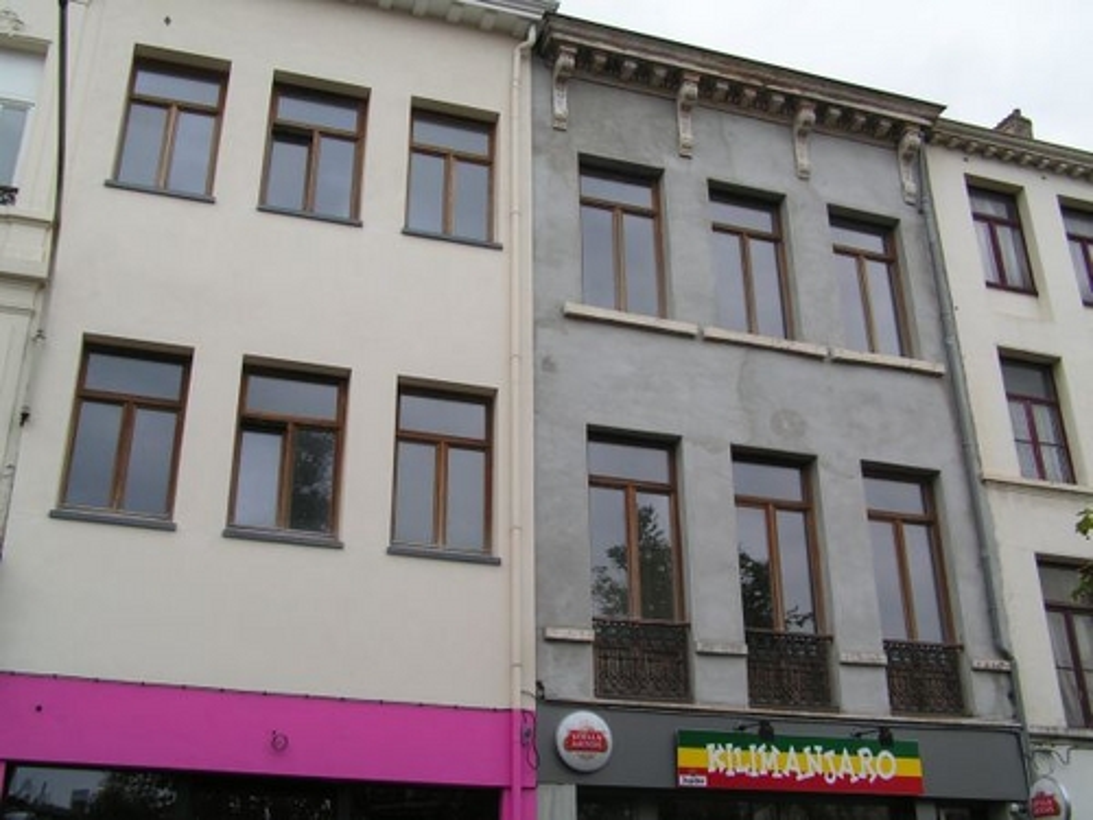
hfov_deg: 49.0
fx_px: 1200
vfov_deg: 37.7
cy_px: 410
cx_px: 546
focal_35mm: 38
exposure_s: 1/80
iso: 50
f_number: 5.6
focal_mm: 6.3
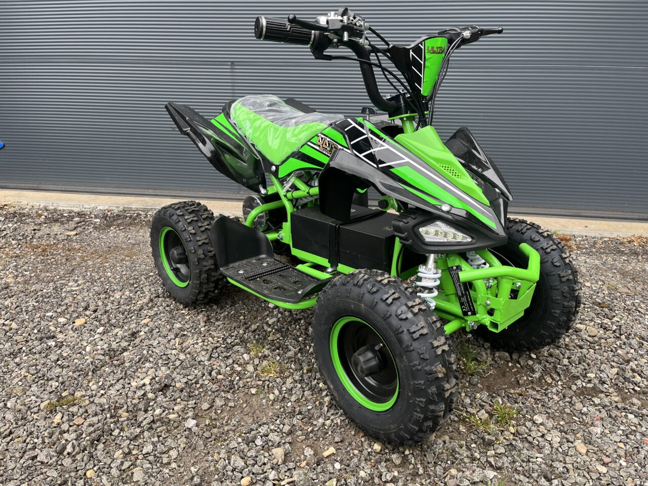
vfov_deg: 53.1
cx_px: 324
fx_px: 487
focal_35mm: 26
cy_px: 243
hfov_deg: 67.3
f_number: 1.6
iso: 40
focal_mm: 5.1
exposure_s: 1/122
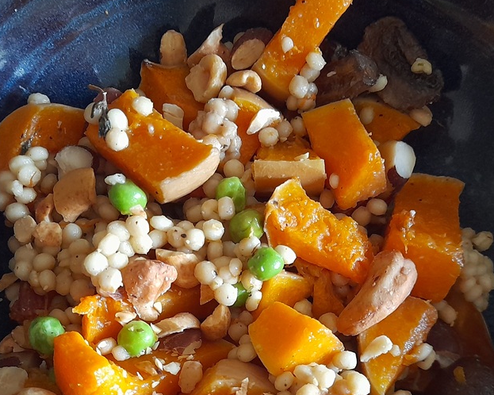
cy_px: 307
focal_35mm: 47
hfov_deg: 39.5
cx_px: 263
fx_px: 687
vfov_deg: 31.4
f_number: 2
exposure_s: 1/25
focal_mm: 4.6
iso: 500
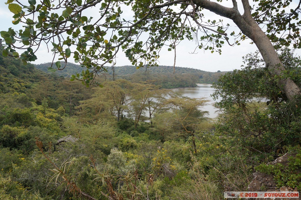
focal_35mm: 24
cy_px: 100
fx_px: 200
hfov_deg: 73.8
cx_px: 150
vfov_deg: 53.0
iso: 200
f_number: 9
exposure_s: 1/160
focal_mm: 16
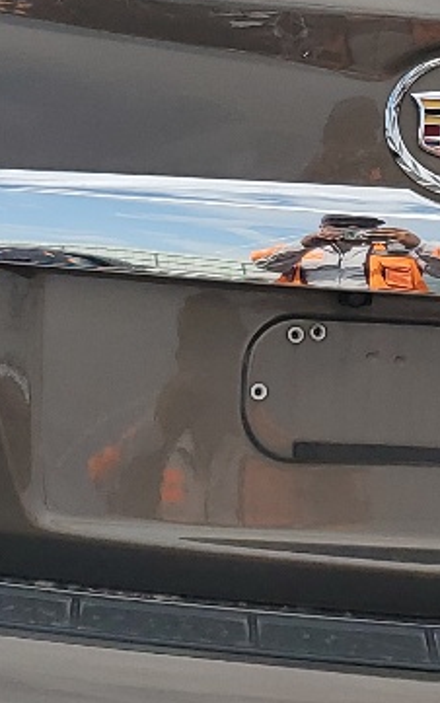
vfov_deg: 17.1
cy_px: 236
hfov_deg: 10.7
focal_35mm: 122
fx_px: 2338
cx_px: 354
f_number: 1.5
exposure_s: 1/3333
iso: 50
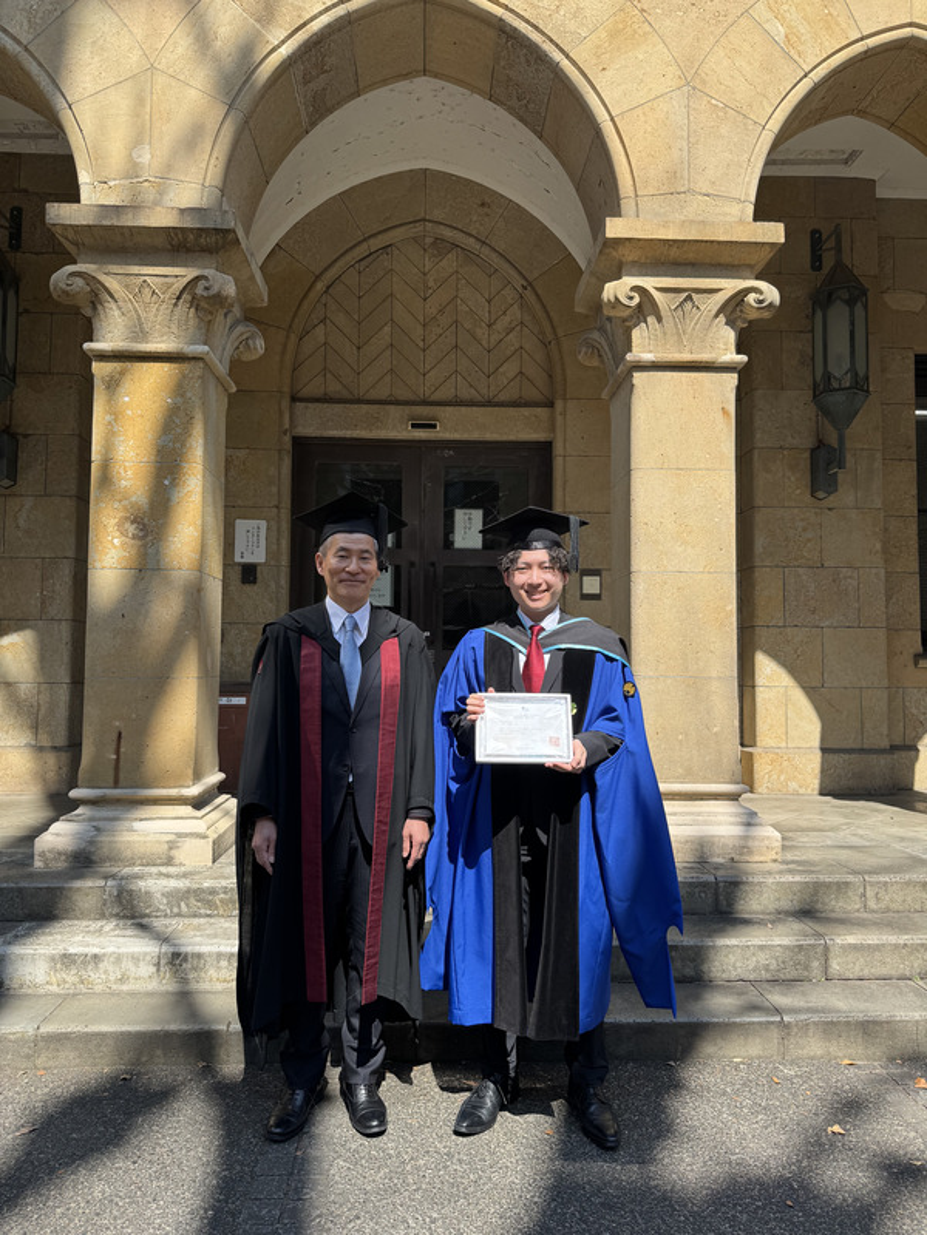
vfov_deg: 71.6
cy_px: 618
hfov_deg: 56.8
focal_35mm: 24
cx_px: 464
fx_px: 857
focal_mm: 6.76
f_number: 1.78
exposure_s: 1/1818
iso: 80
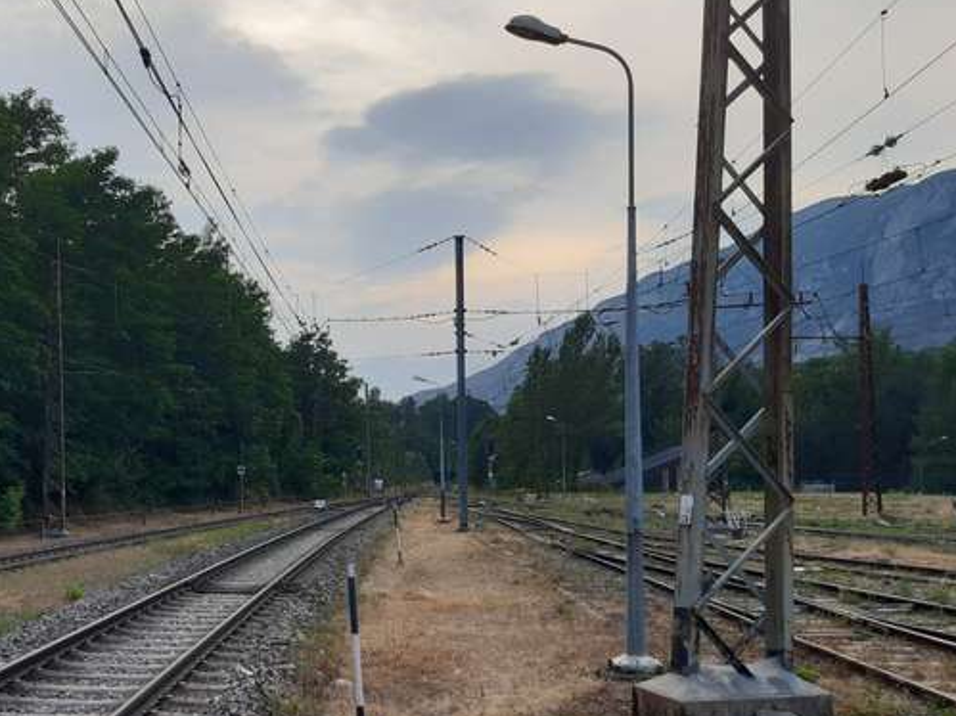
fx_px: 1104
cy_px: 467
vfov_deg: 35.6
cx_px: 238
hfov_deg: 45.2
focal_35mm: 40
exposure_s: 1/174
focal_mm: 3.92
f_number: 1.7
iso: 40
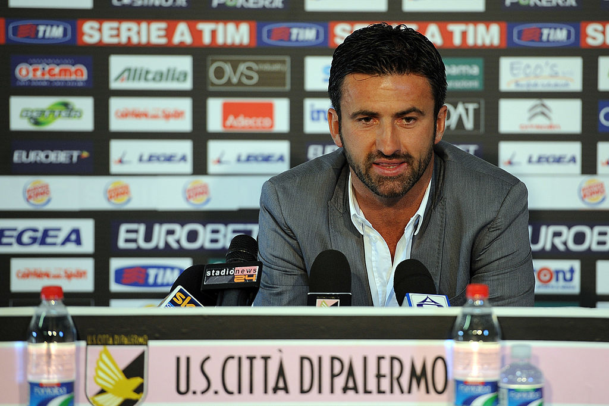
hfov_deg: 10.3
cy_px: 203
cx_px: 304
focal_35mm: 200
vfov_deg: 6.9
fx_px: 3382
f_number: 3.2
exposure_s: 1/160
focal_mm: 200
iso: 1000
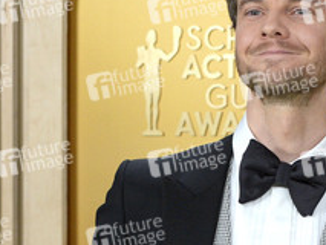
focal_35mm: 142
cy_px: 121
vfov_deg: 10.5
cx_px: 298
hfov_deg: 13.8
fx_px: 1338
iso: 2500
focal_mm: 70
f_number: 5.6
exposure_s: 1/250
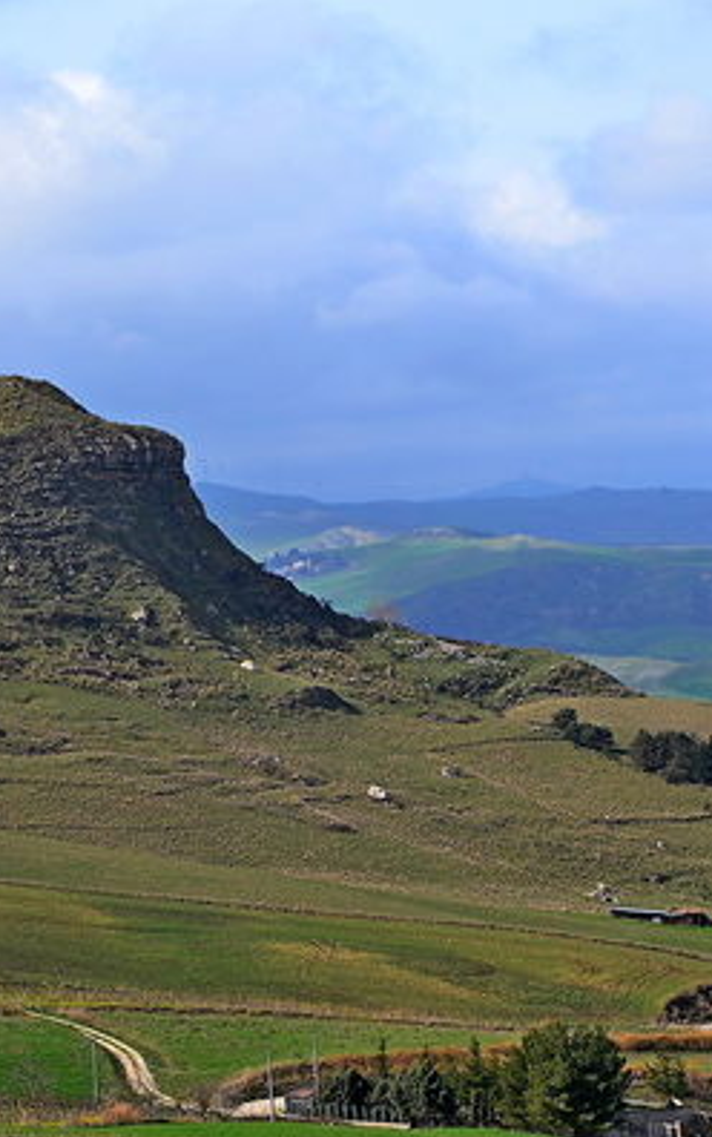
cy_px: 571
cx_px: 149
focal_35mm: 162
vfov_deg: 12.9
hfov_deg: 8.1
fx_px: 5022
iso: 360
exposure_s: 1/500
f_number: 11
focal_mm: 70
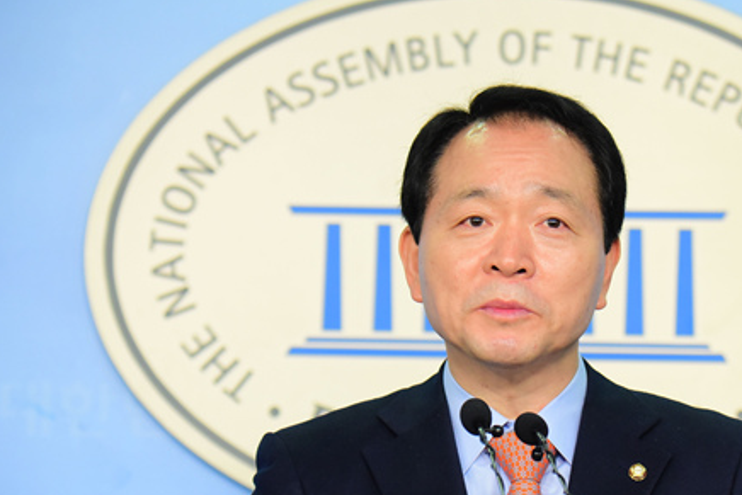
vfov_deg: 5.4
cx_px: 507
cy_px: 312
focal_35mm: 257
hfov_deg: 8.0
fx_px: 5299
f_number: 5
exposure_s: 1/200
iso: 3200
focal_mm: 175
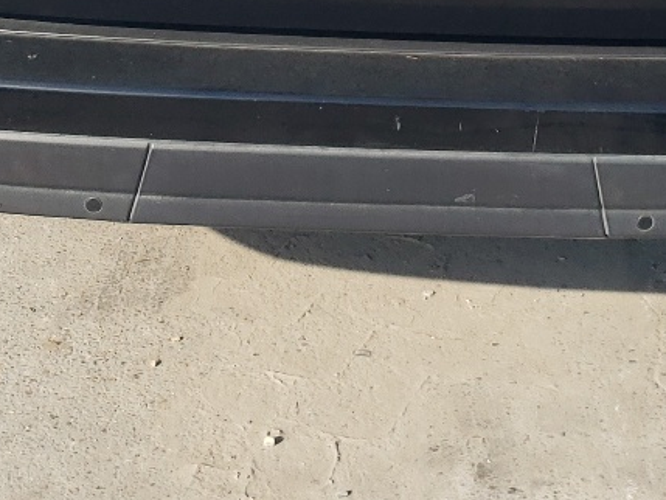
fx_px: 1867
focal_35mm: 97
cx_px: 365
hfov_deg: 20.2
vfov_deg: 14.1
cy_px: -297
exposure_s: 1/1667
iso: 50
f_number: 1.5
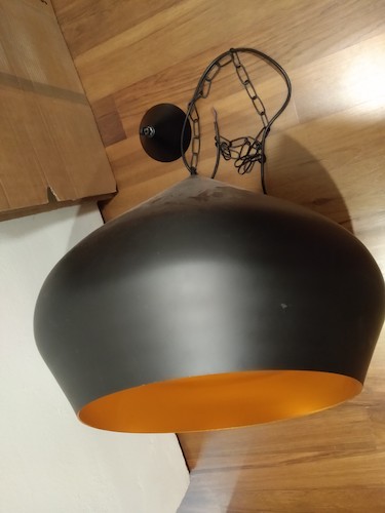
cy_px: 256
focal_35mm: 26
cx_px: 192
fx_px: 386
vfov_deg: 67.3
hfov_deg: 53.1
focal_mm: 3.82
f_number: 2.2
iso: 2000
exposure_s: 1/13
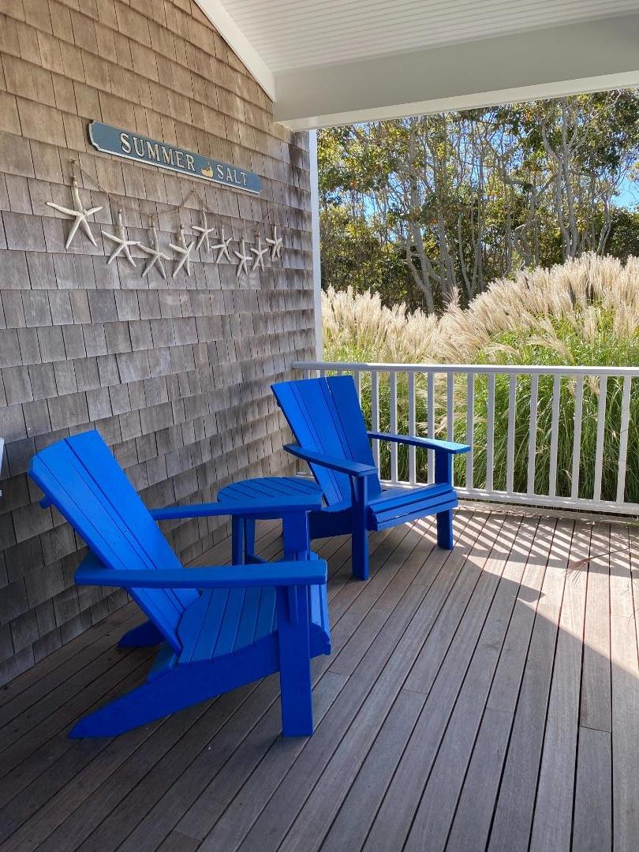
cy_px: 426
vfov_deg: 67.3
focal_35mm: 26
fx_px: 640
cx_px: 320
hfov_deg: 53.1
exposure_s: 1/573
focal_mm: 4.25
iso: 32
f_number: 1.8
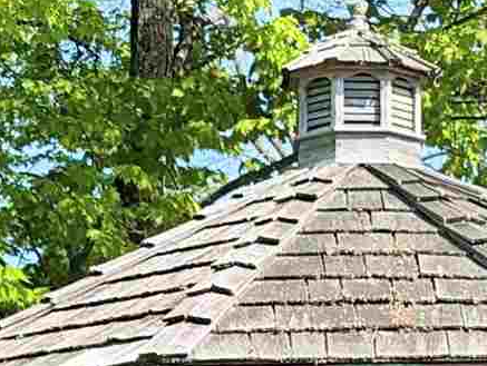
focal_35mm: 168
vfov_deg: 8.5
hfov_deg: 11.7
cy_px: 665
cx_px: 275
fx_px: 2367
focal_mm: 6.81
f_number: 1.85
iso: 38
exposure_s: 1/1068
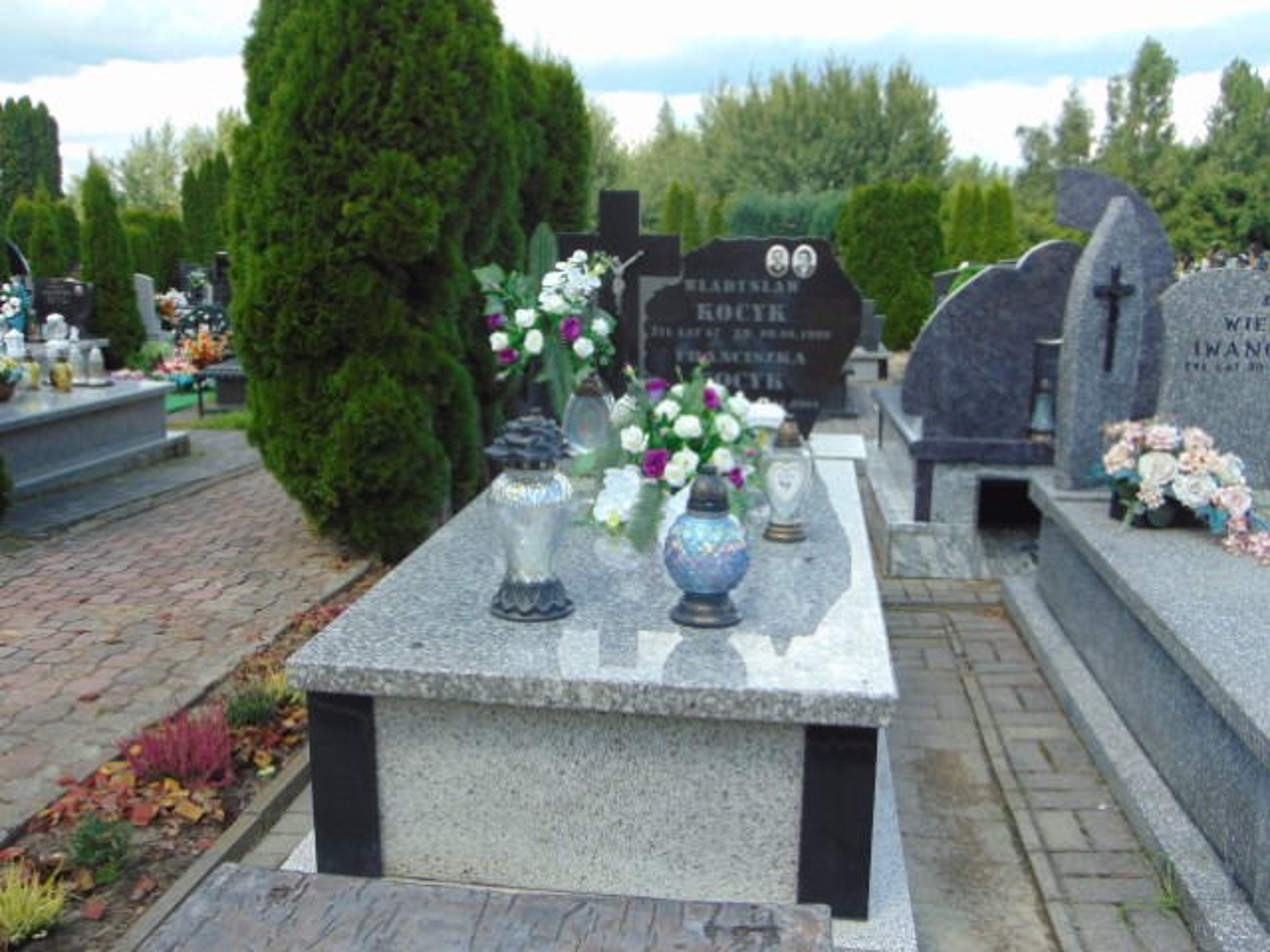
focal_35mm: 33
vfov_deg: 42.9
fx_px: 1211
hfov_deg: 55.4
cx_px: 635
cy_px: 476
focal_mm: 5.8
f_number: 3.2
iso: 80
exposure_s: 1/500
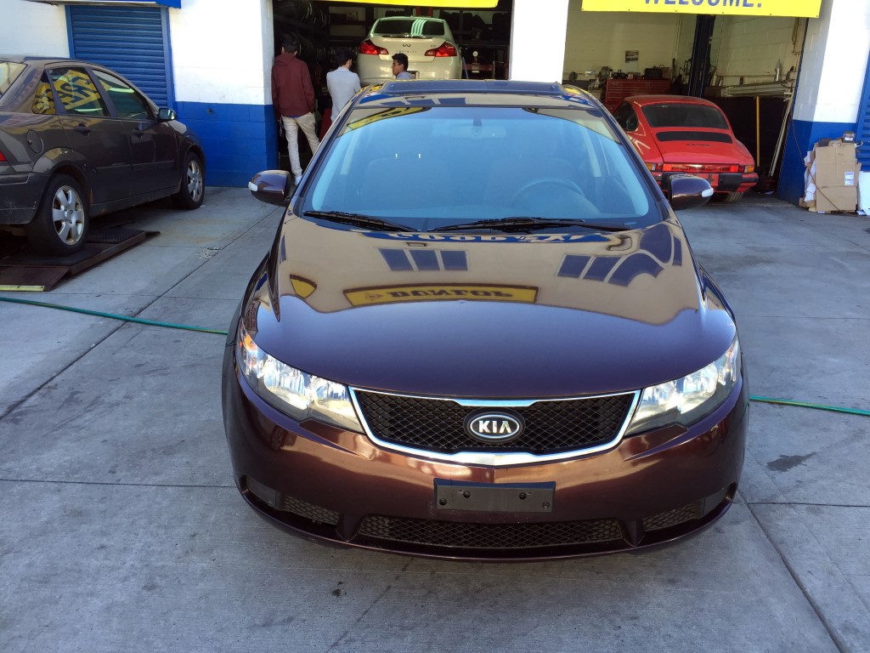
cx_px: 435
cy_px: 326
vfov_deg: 48.2
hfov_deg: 61.7
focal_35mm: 29
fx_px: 729
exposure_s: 1/120
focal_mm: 4.15
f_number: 2.2
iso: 32
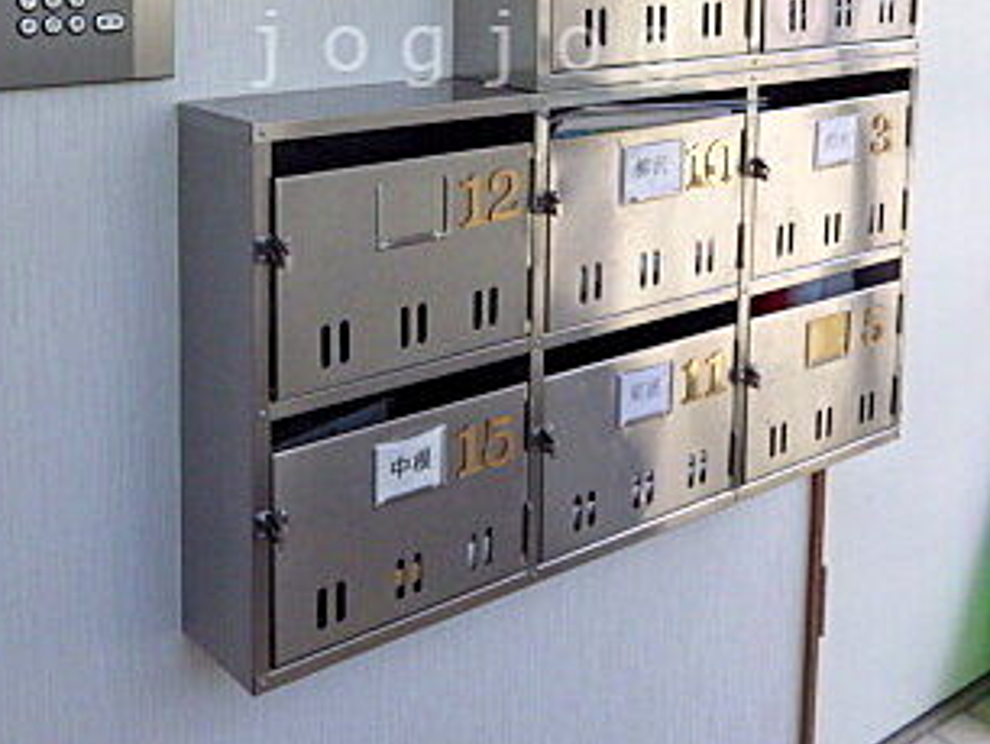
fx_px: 1317
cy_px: 49
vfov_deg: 30.0
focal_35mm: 46
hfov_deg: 41.2
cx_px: 472
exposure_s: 1/200
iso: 100
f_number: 3.1
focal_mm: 4
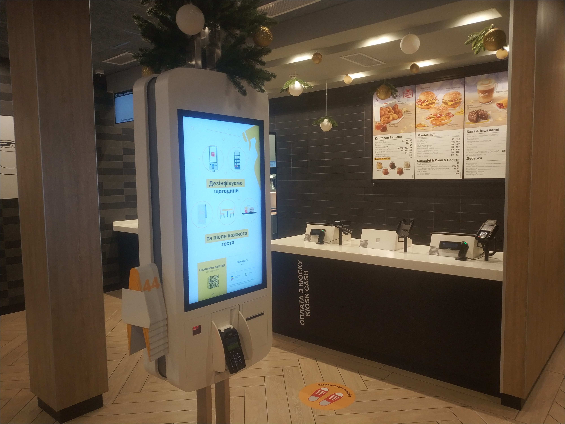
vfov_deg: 44.2
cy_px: 212
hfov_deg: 56.8
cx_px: 282
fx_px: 522
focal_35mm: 32
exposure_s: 1/33
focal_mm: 4.5
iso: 182
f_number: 2
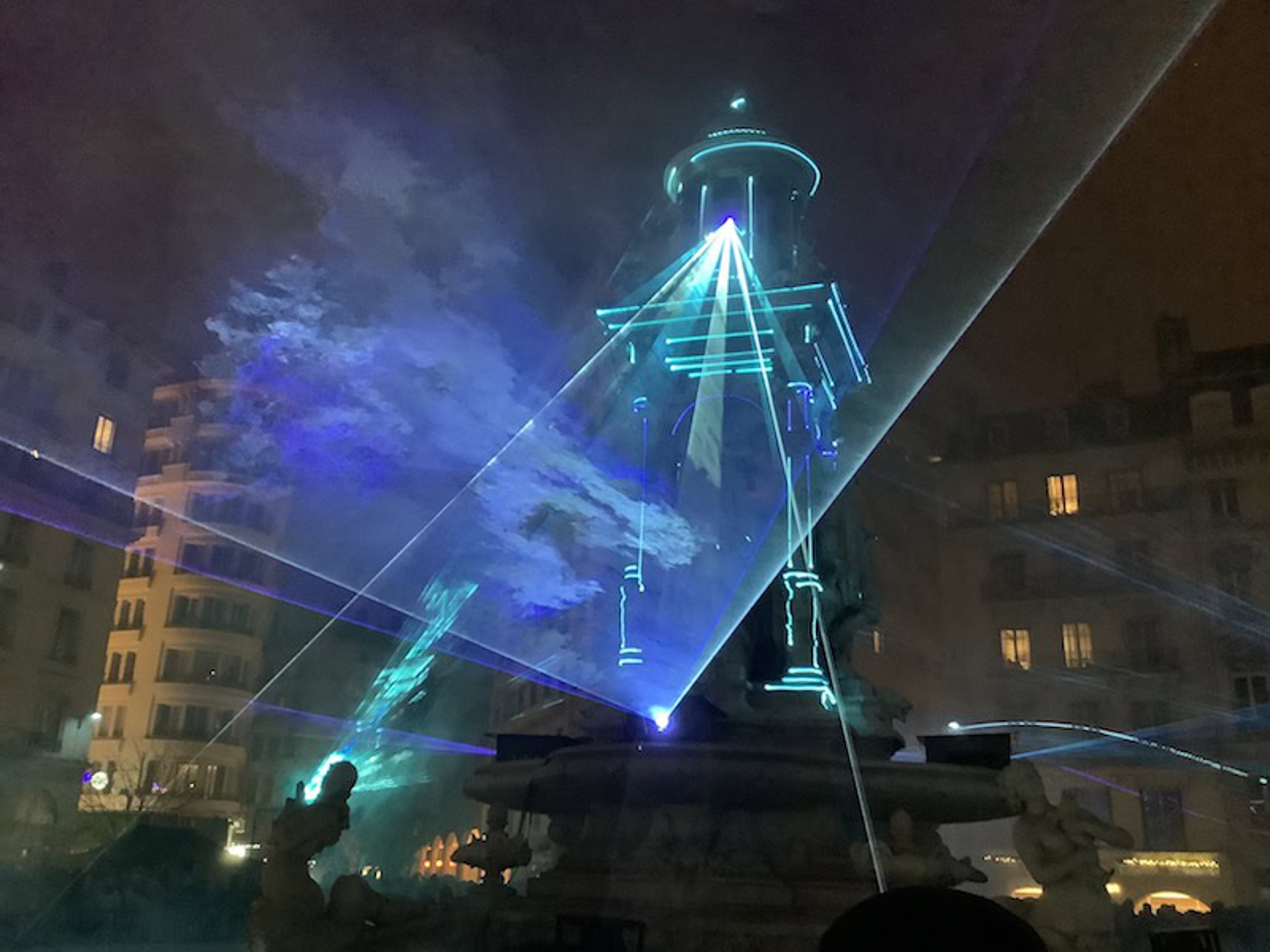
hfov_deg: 58.4
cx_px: 635
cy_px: 476
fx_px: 1137
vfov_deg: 45.4
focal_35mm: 31
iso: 400
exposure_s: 1/25
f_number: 2.4
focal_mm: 3.3
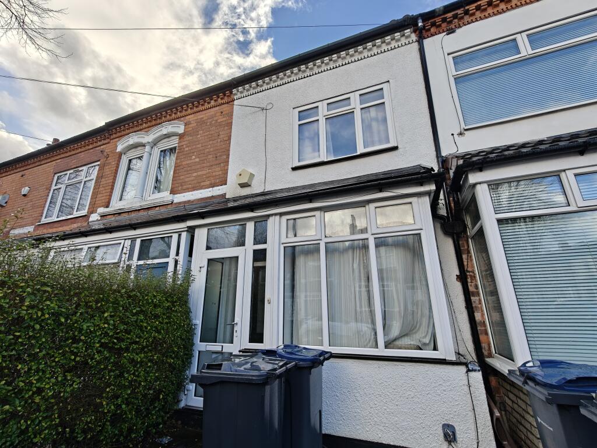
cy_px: 224
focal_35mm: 15
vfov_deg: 81.7
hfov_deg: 98.2
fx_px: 259
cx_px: 298
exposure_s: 1/218
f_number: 2
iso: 160
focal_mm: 2.3
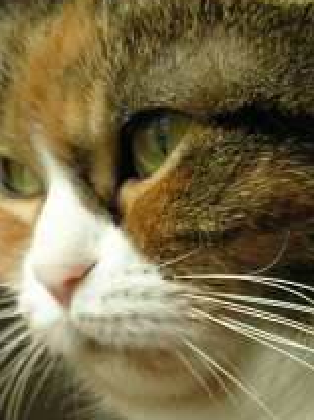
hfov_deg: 3.3
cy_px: 231
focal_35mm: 446
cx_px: 201
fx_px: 5400
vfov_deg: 4.4
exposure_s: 1/15
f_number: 4.1
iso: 200
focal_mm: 49
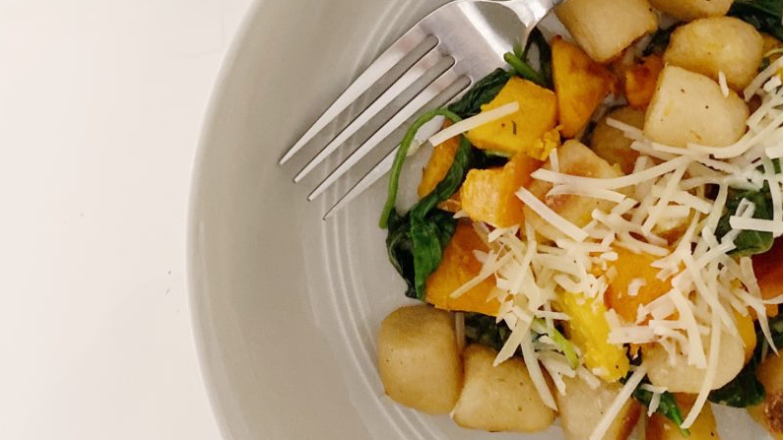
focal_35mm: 57
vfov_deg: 19.1
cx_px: 431
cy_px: -168
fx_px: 1183
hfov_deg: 36.6
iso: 640
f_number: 1.8
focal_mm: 4.25
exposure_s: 1/31
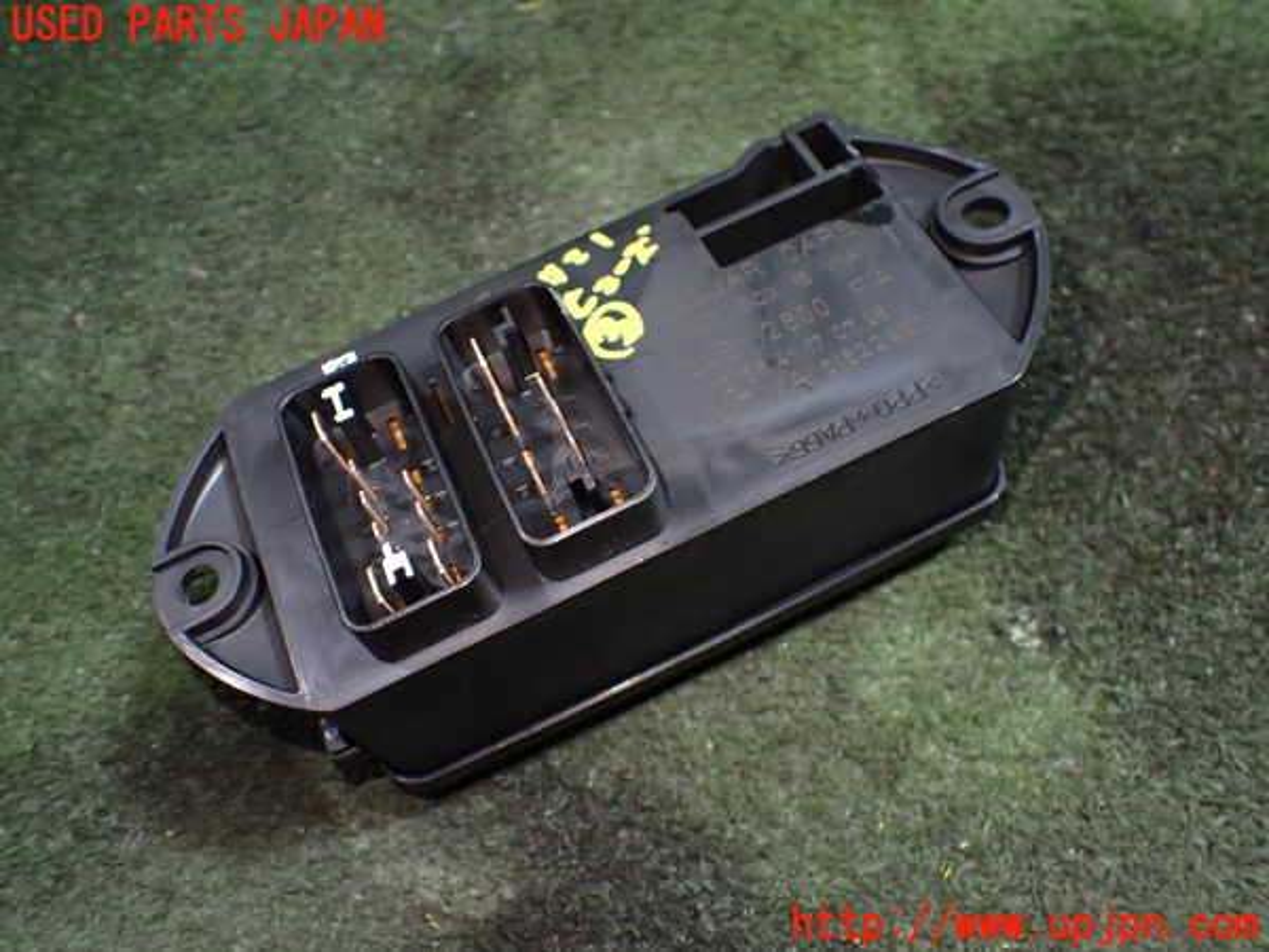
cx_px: 634
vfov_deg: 46.8
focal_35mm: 30
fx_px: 1100
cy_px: 476
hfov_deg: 60.0
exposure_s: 1/80
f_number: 2.3
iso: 800
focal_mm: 5.4
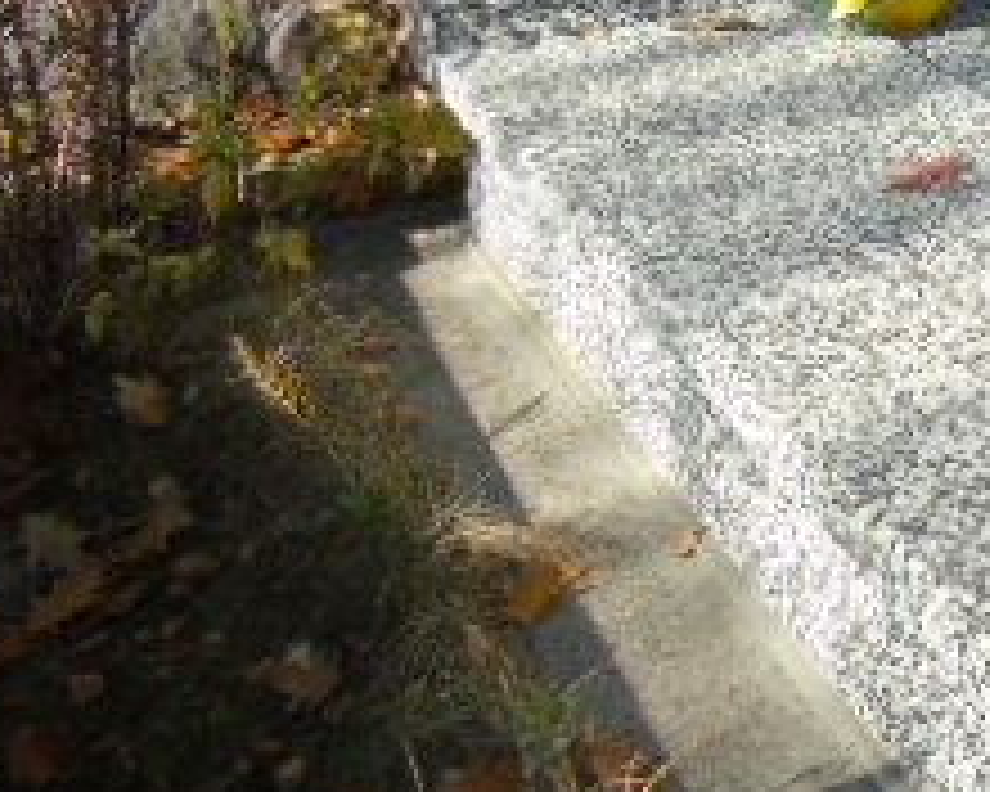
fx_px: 2080
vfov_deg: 21.2
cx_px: 1084
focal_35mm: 71
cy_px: 135
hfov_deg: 24.9
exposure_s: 1/400
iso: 80
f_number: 3.4
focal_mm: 4.4
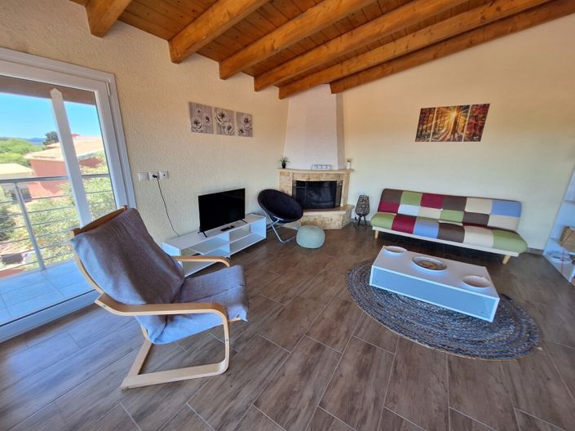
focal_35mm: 13
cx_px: 288
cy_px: 216
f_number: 2.2
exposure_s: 1/120
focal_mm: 1.74
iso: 64
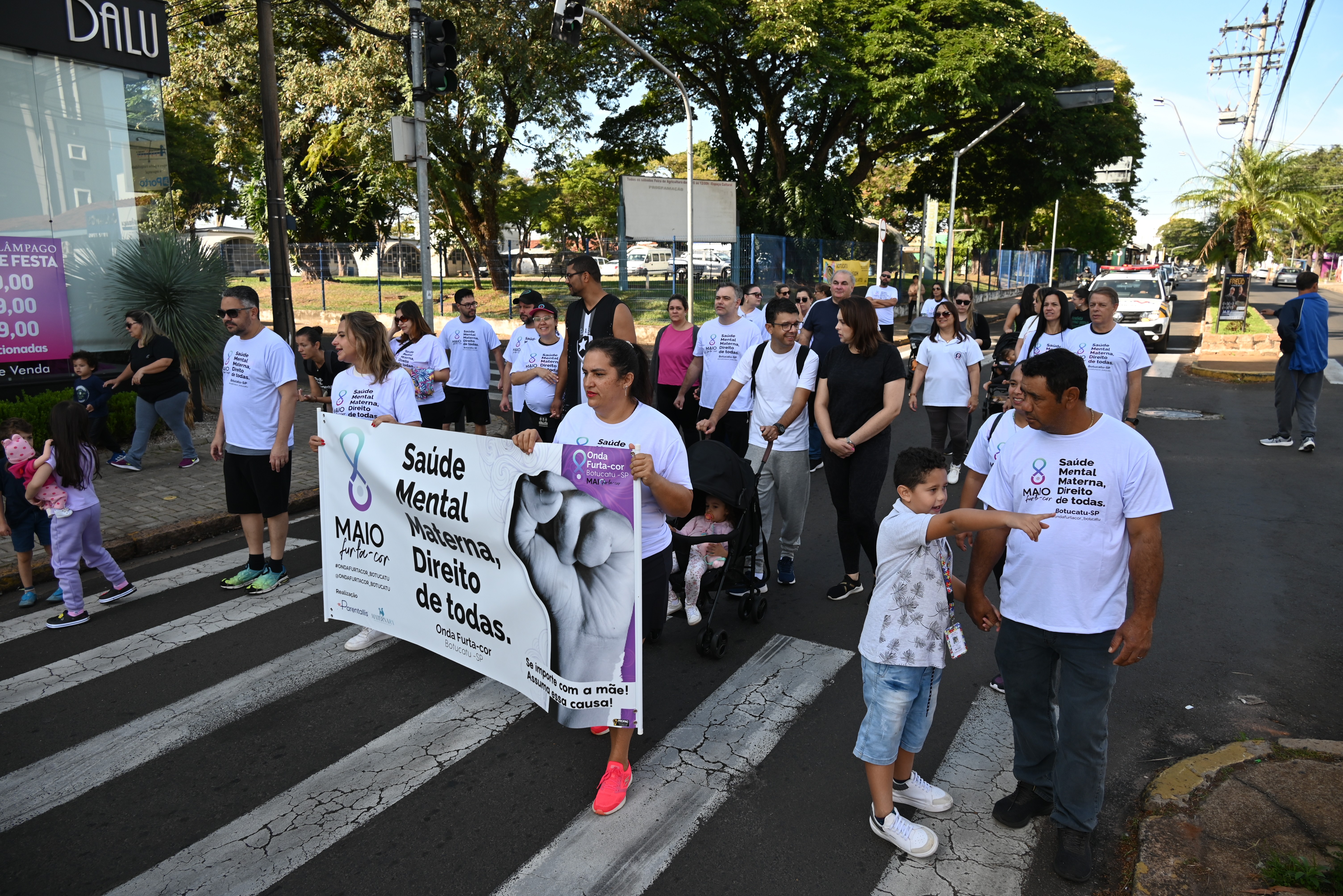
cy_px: 448
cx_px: 672
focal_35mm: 24
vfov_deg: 53.2
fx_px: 896
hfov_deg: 73.7
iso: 180
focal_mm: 24
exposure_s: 1/250
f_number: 5.6
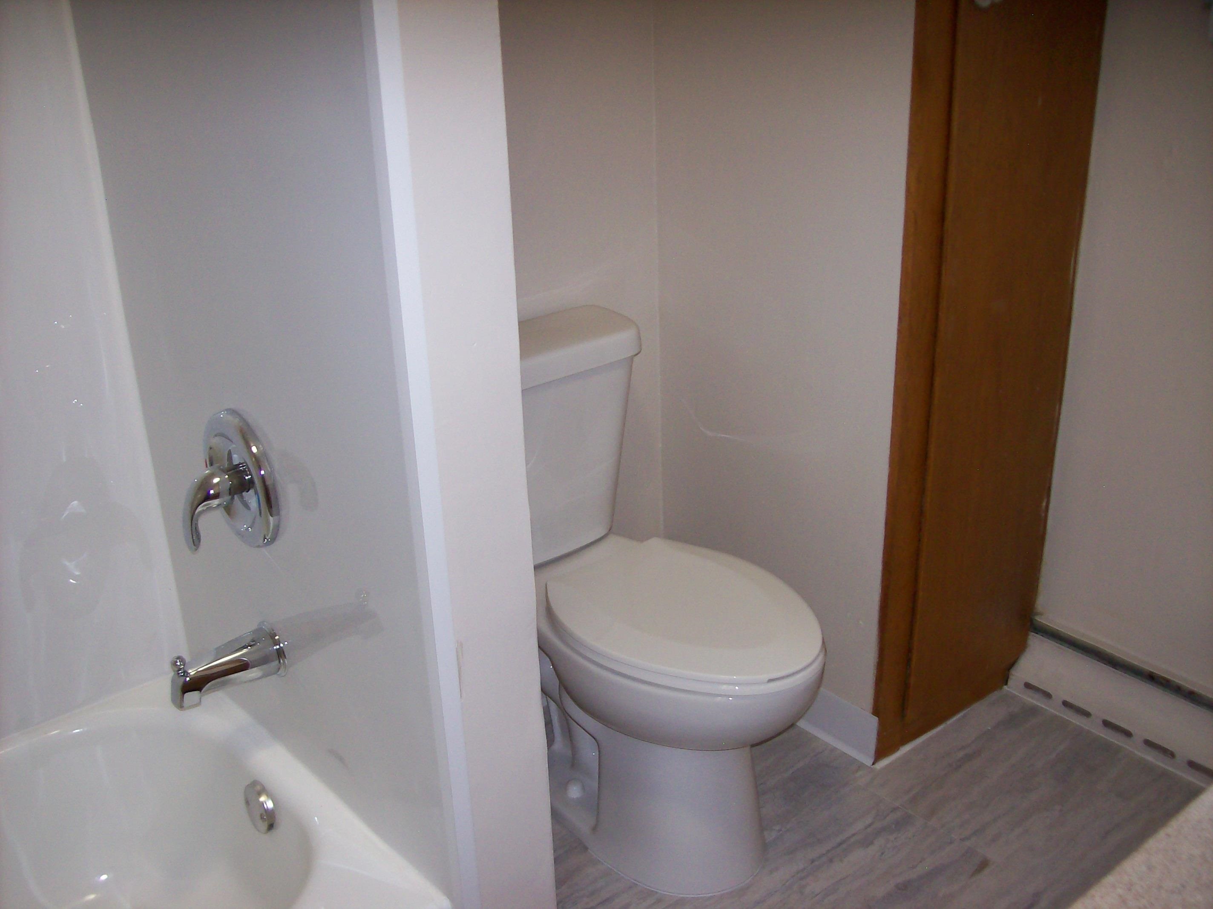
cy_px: 454
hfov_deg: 51.4
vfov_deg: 39.6
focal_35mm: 36
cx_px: 606
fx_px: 1261
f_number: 2.7
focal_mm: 6
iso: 80
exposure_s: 1/64
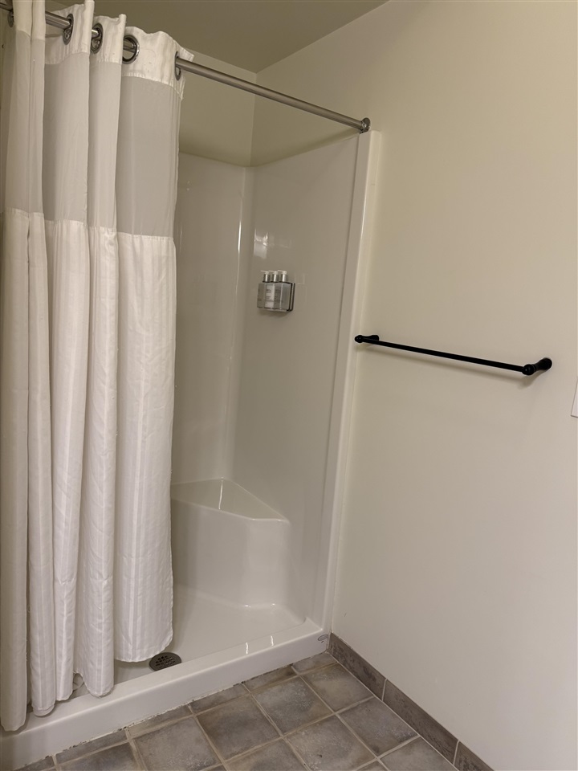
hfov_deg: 56.8
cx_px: 289
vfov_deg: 71.6
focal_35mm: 24
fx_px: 534
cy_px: 386
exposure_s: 1/60
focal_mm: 6.76
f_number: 1.78
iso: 125
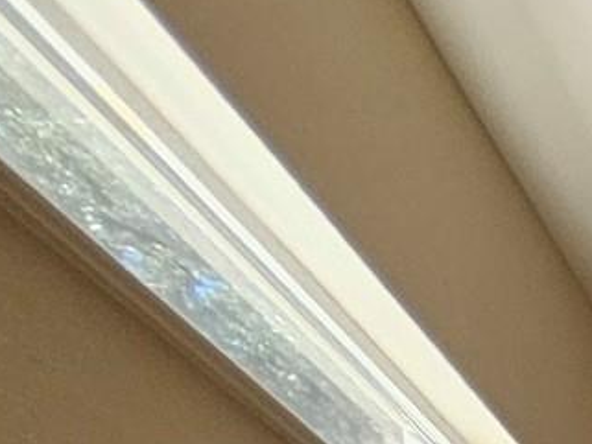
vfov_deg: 10.9
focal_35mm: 83
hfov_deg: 12.5
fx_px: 1420
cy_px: 1361
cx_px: 1660
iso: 50
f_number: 2.2
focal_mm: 2.2
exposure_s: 1/60
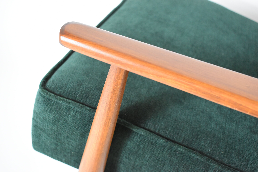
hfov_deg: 41.1
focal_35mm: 48
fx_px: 344
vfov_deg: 28.1
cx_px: 129
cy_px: 86
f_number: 4.5
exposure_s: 1/60
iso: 3200
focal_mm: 32
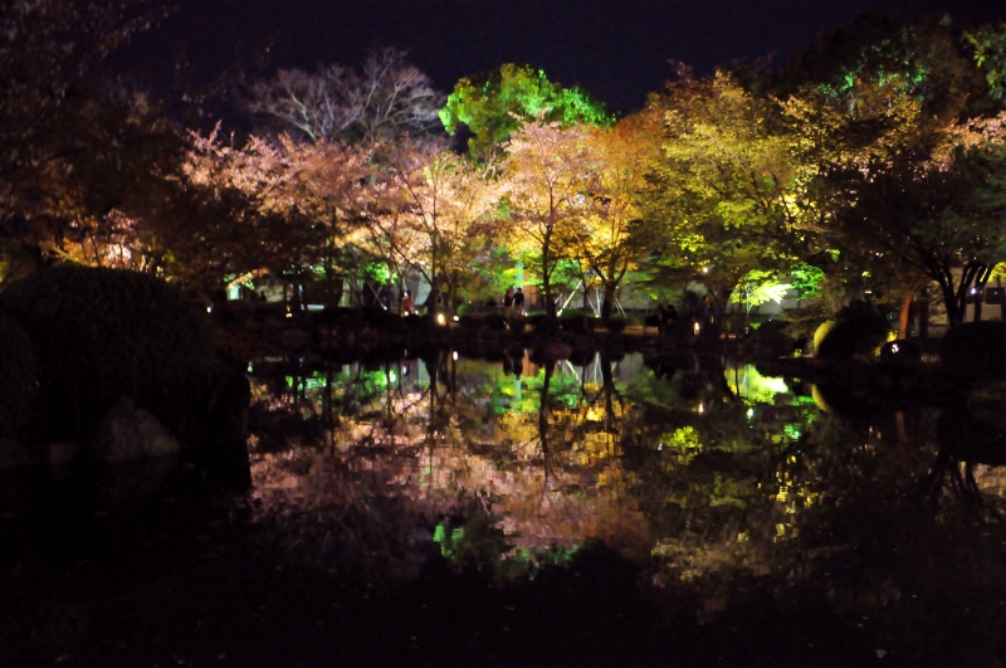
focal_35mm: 33
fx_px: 921
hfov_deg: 57.3
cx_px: 503
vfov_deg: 39.9
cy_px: 334
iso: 3200
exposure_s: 1/13
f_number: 3.5
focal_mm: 22
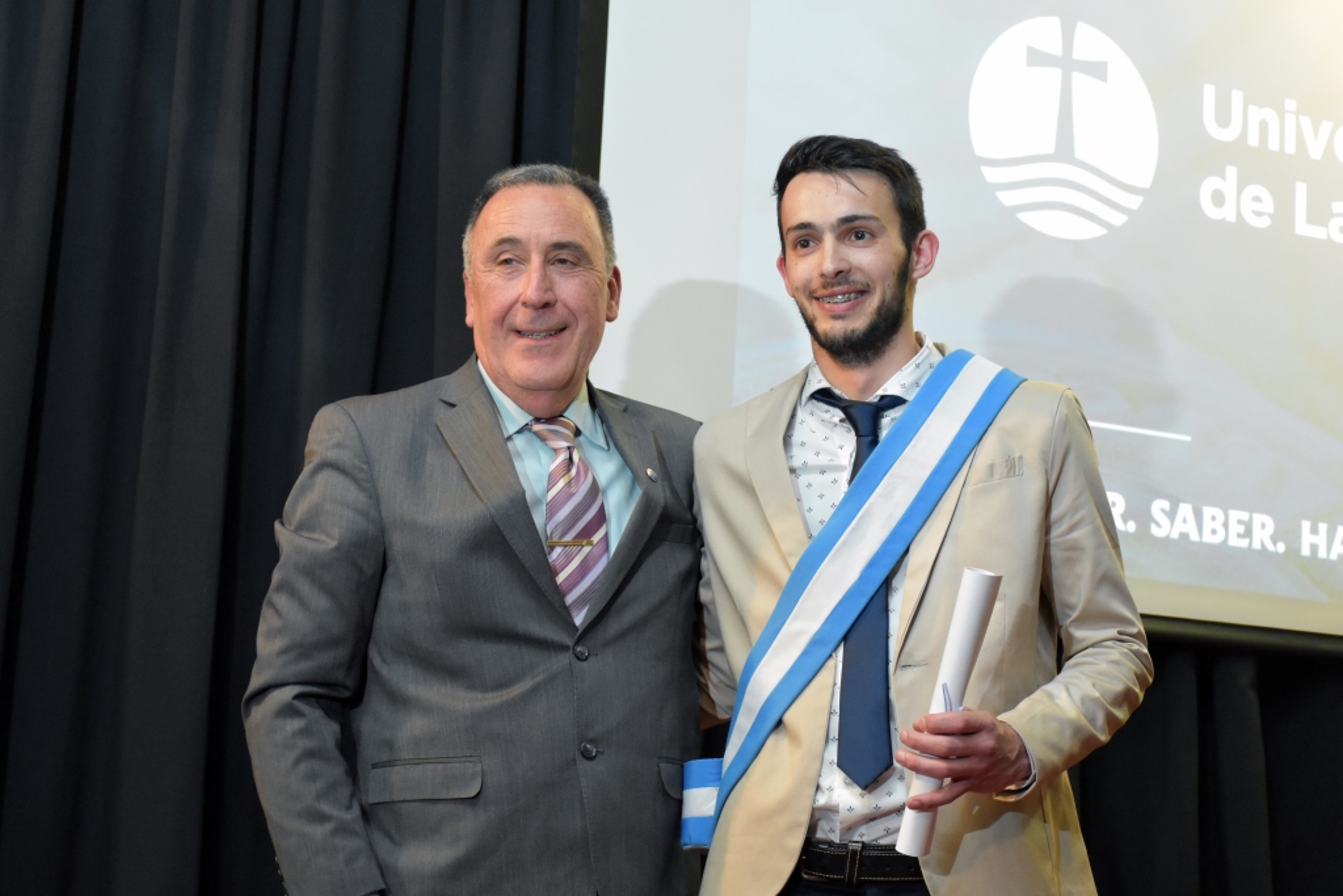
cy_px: 448
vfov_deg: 20.2
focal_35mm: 68
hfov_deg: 29.9
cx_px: 672
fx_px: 2518
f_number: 4.5
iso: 3200
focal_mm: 45
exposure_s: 1/60
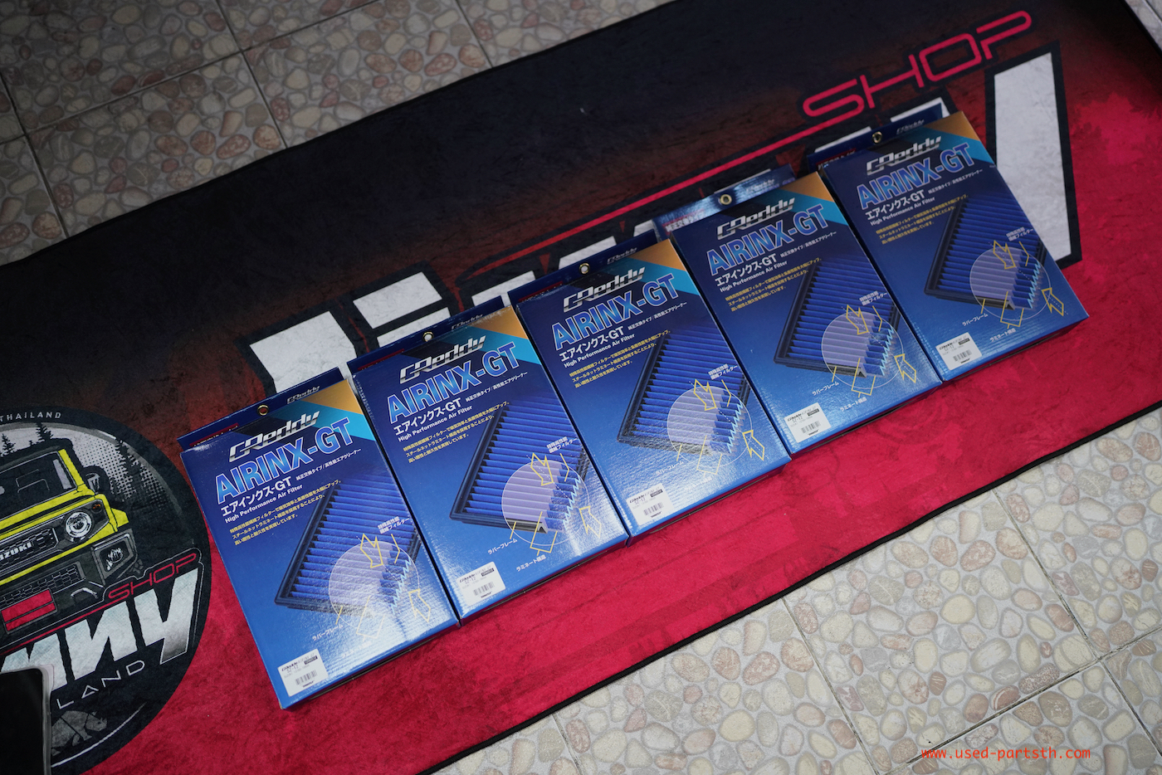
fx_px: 1130
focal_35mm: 35
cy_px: 388
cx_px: 581
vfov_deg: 37.9
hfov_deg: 54.4
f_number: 1.4
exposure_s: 1/2500
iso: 1600
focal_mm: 35
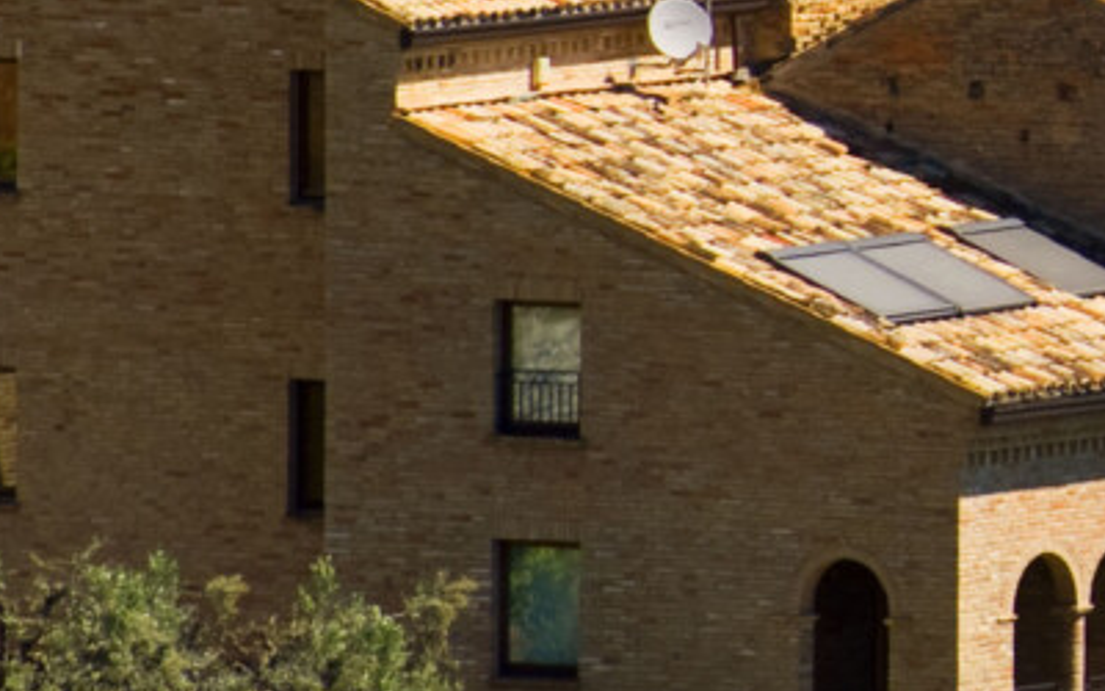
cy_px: -94
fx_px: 24303
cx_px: 1749
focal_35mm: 807
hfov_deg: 2.6
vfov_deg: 1.6
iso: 200
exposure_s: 1/400
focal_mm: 165
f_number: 10
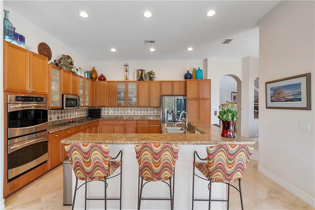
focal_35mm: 15
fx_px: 131
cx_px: 158
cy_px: 105
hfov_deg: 100.4
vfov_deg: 77.3
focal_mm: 10
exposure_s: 1/5
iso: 160
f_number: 11
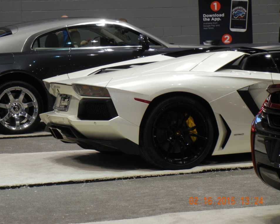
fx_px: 1152
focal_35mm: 139
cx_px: 132
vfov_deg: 11.1
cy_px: 112
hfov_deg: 13.9
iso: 375
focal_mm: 24
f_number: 4.6
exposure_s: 1/60
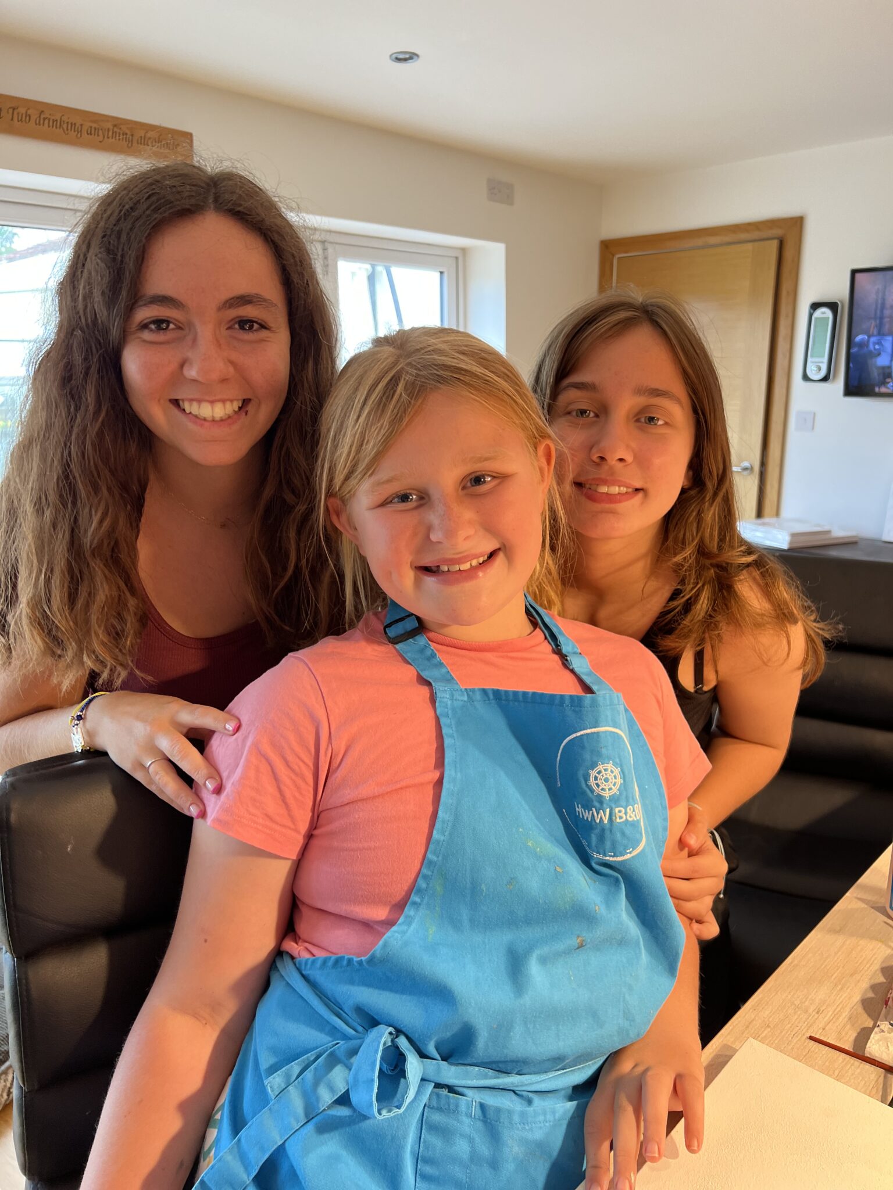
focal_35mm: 26
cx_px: 446
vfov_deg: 67.3
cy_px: 595
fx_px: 894
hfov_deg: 53.1
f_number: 1.5
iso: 125
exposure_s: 1/50
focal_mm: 5.7
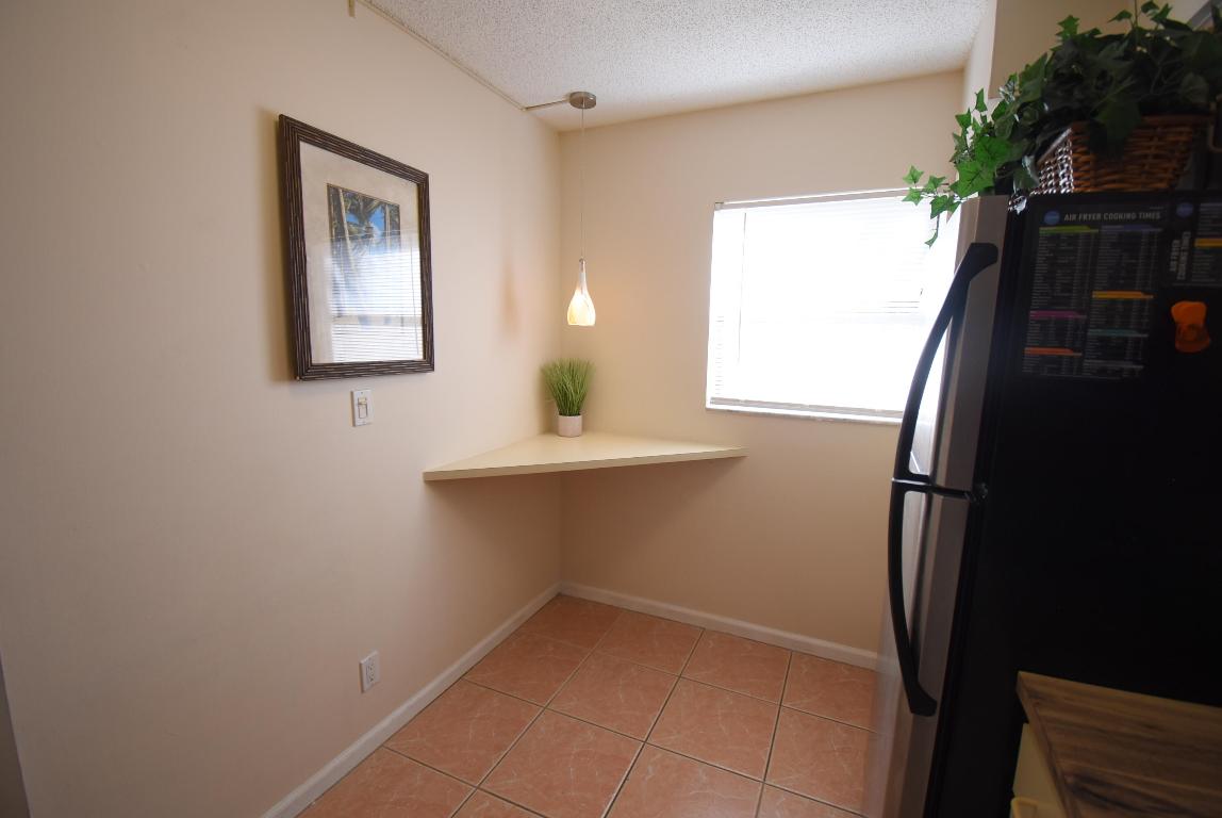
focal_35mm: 15
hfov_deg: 100.3
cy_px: 409
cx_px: 611
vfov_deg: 77.5
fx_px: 510
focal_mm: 10
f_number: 5
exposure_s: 1/125
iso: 400
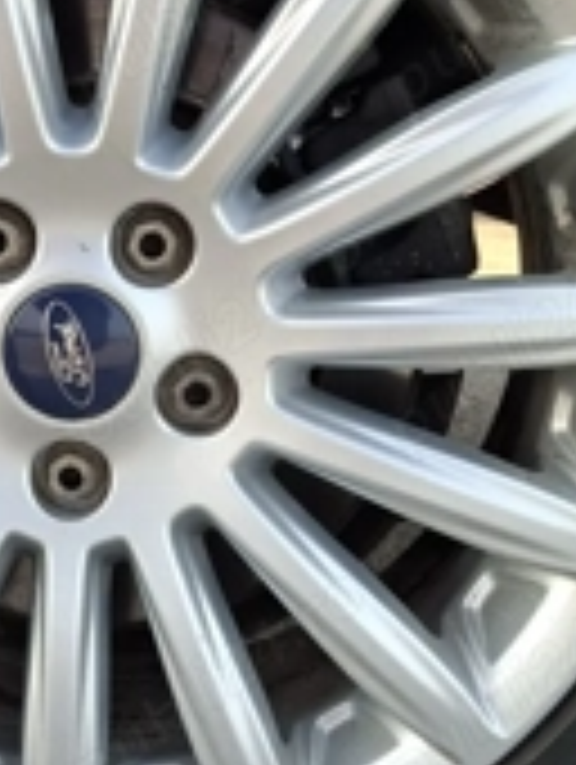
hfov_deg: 26.2
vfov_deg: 35.5
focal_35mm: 54
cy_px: 414
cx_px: 58
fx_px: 1195
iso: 50
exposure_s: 1/302
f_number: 1.8
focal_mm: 5.54
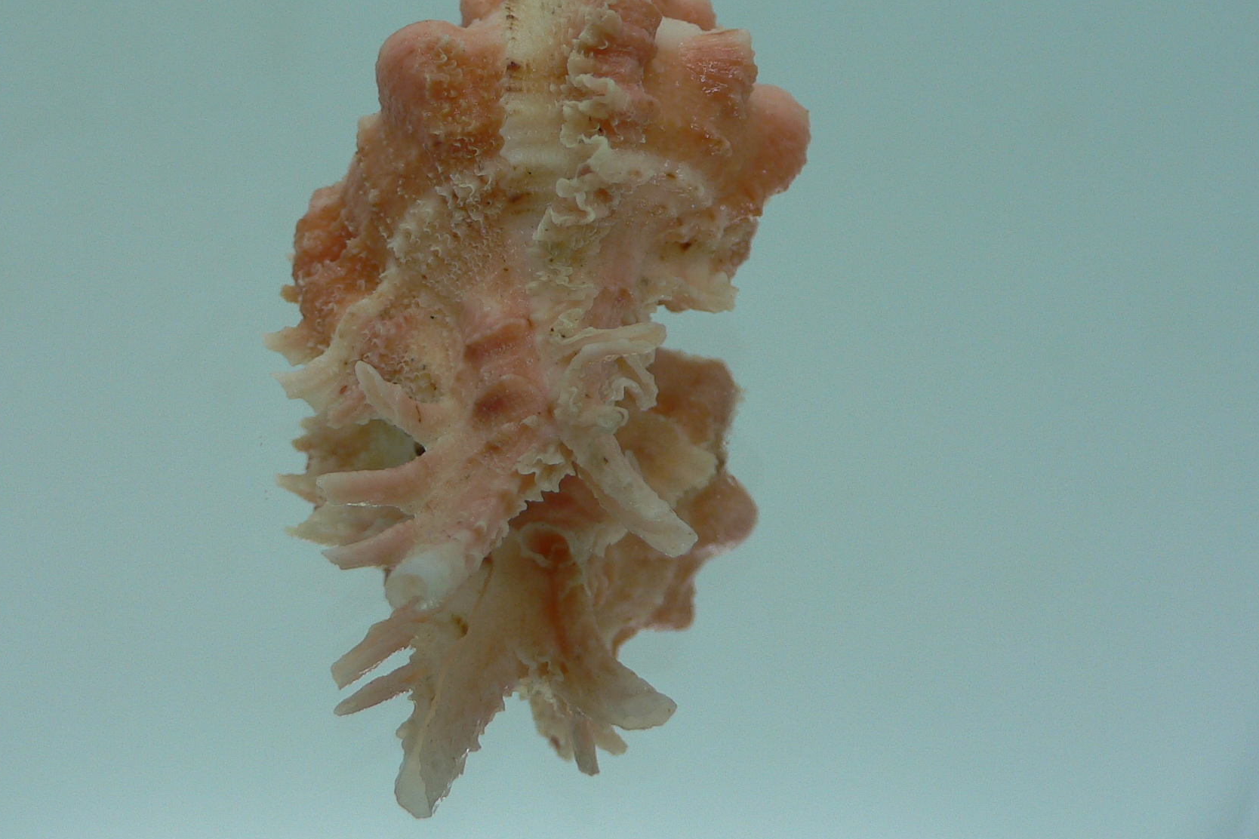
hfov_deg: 44.3
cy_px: 286
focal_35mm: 44
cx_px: 521
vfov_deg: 30.3
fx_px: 1539
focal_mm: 4.6
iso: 80
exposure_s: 1/60
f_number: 2.8
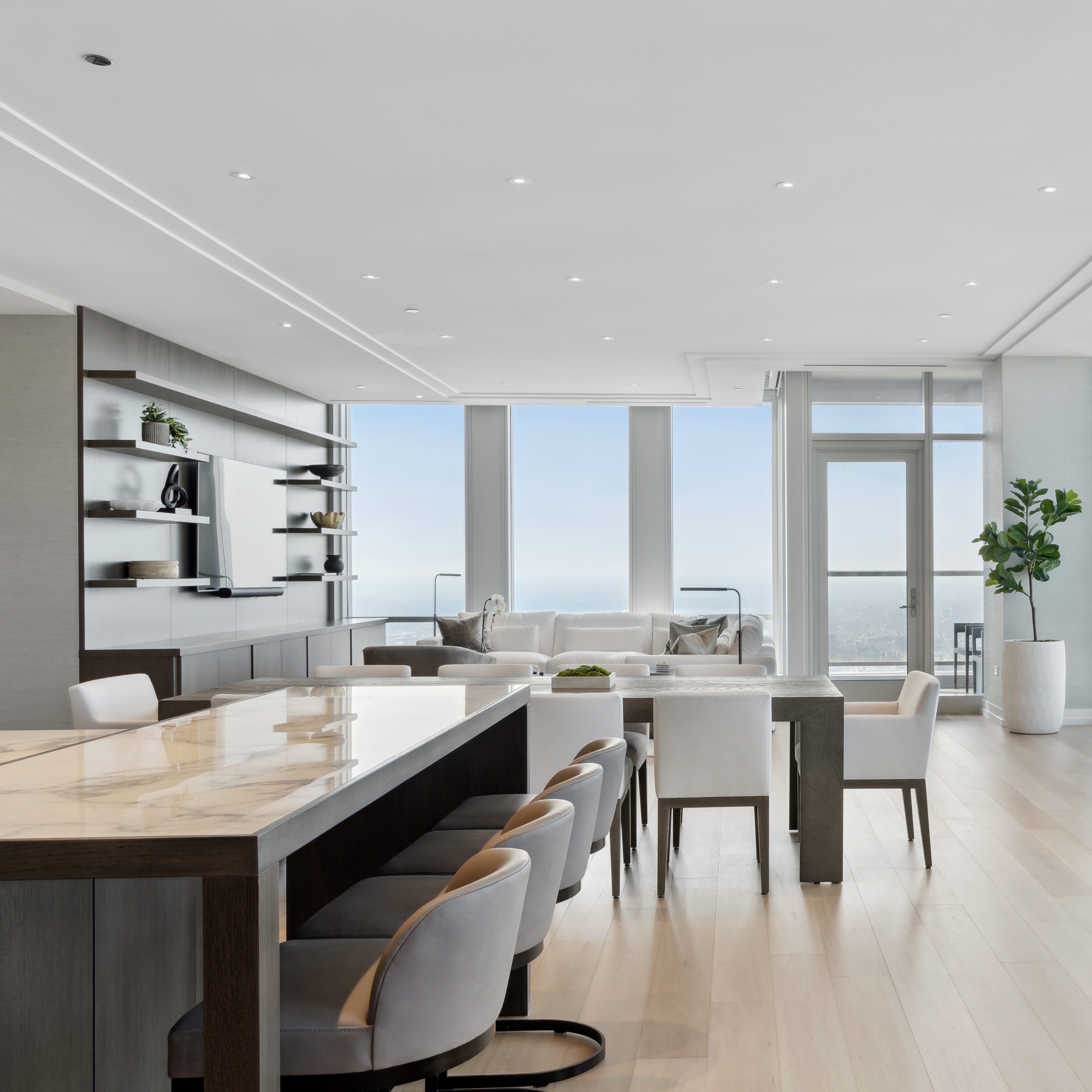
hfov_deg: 49.0
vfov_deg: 51.1
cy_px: 569
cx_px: 823
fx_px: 1142
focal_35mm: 32
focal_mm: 22
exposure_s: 1/10
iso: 200
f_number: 8
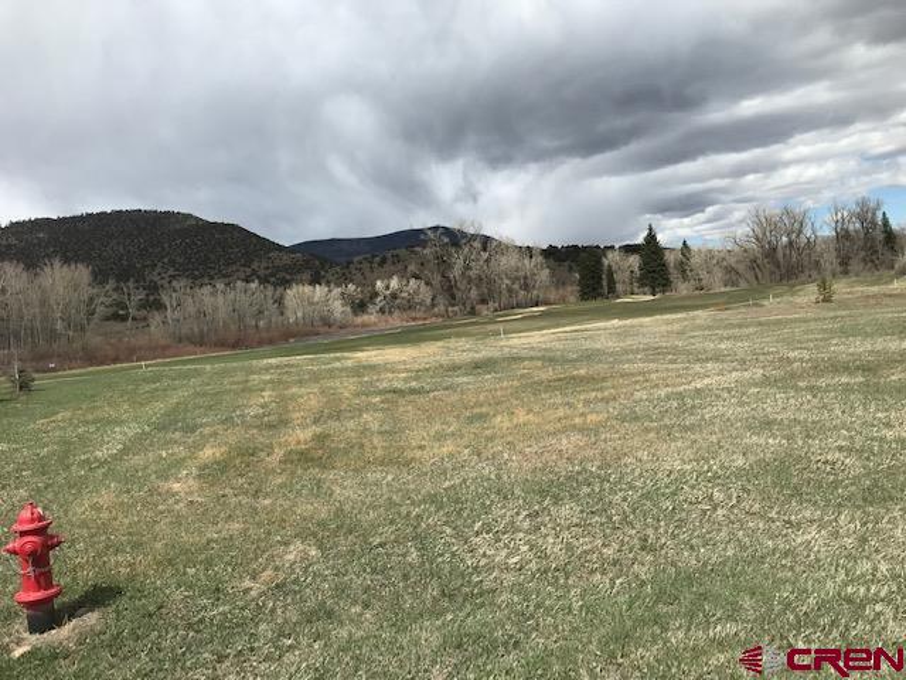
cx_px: 453
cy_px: 340
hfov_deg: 63.4
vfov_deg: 49.7
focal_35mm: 28
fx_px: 733
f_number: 1.8
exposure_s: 1/3546
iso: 20
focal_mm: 3.99
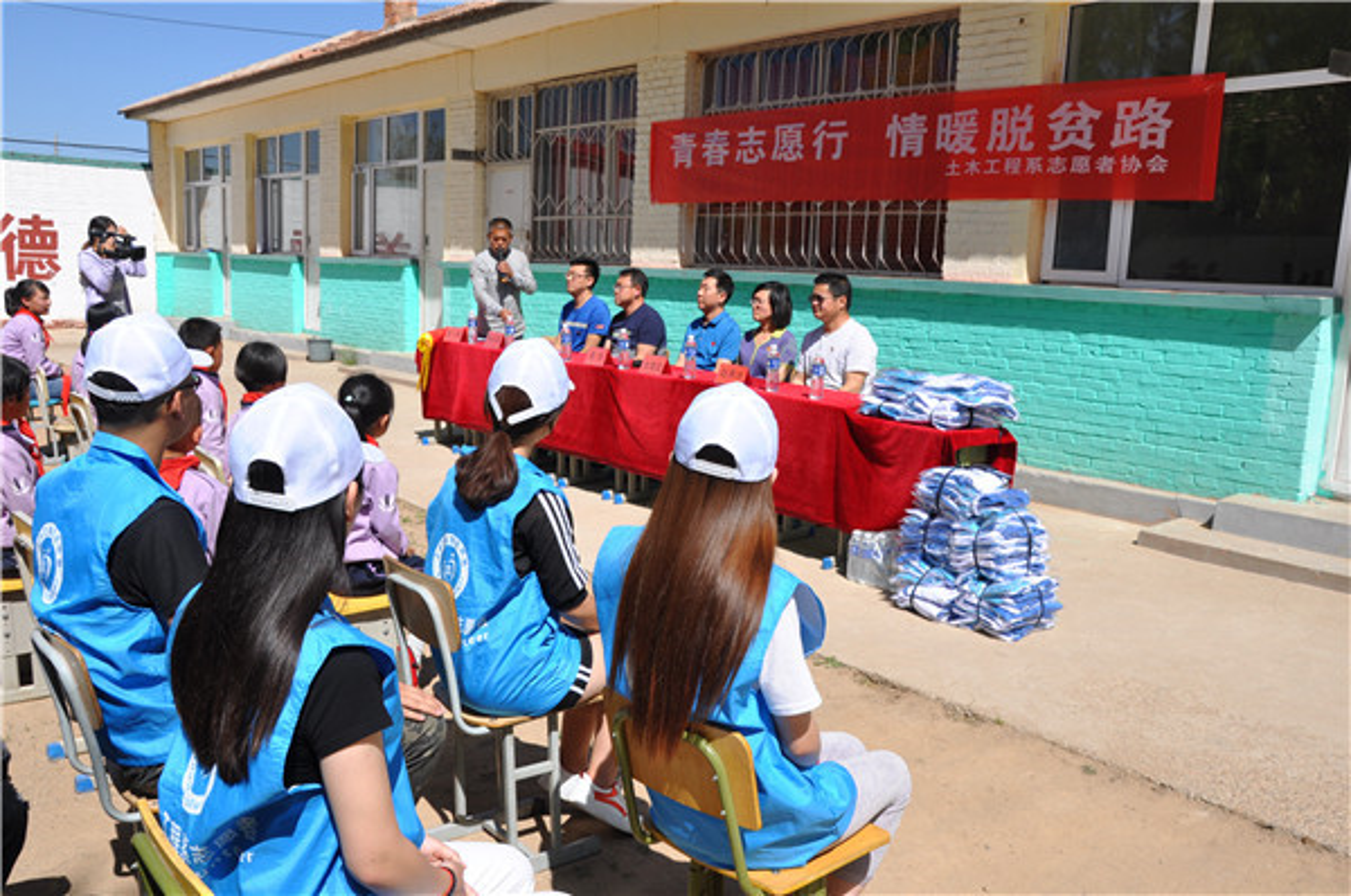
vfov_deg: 41.6
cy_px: 448
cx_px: 676
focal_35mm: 32
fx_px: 1180
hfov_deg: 59.6
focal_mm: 21
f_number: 10
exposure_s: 1/400
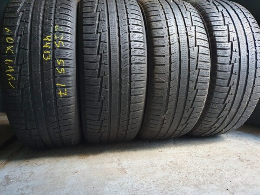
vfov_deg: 53.1
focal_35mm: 26
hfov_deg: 67.3
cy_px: 98
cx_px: 130
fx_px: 195
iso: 400
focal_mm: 4.32
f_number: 1.5
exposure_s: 1/50
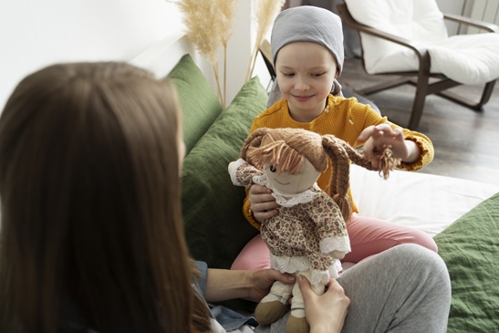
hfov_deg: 55.7
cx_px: 228
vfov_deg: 38.9
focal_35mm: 34
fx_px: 471
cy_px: 154
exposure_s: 1/160
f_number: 2.8
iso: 1000
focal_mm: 31
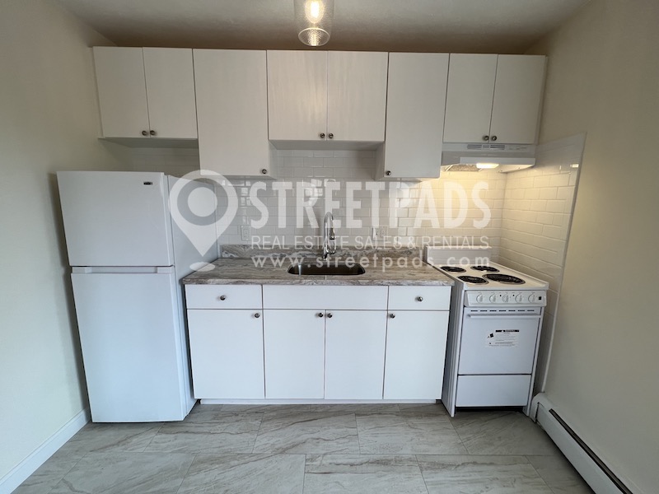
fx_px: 247
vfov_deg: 89.9
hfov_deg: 106.2
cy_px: 247
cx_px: 330
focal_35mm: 13
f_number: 1.8
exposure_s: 1/120
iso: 50
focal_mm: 1.57
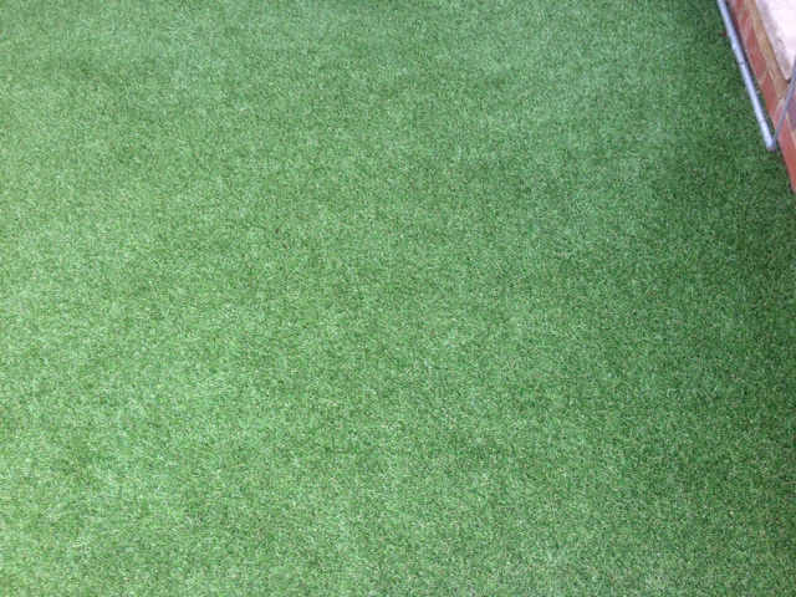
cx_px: 398
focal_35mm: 35
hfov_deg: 52.6
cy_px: 298
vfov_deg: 40.7
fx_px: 805
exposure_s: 1/149
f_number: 2.4
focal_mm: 4.28
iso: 50
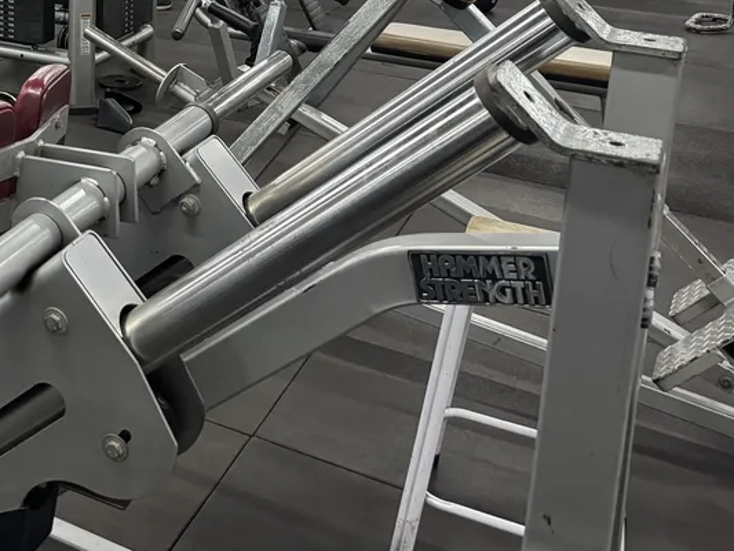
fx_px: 1145
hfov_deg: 31.6
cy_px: -65
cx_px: -66
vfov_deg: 25.0
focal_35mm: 54
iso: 400
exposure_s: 1/50
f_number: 1.78
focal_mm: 6.76
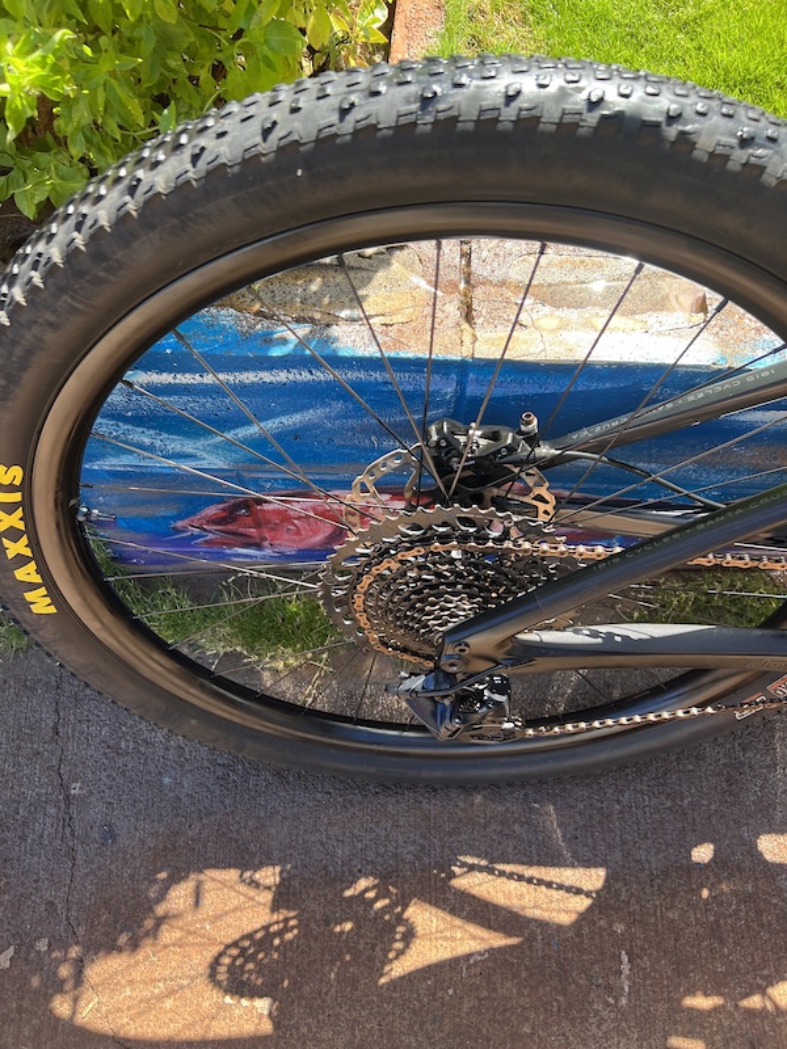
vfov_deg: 67.3
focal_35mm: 26
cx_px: 394
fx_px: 788
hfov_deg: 53.1
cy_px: 524
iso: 50
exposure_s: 1/461
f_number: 1.5
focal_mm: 5.7
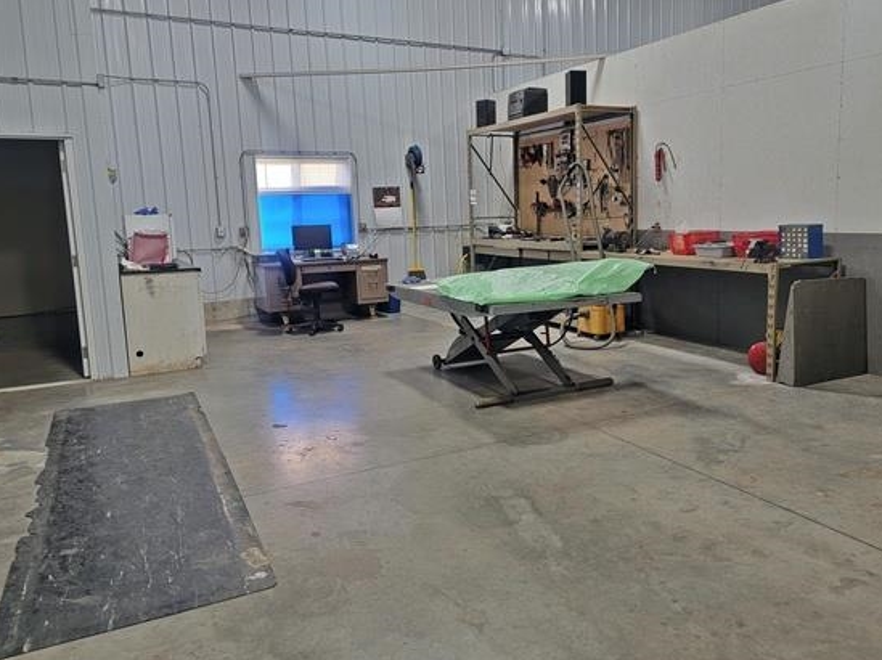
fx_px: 713
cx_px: 480
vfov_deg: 49.7
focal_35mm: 28
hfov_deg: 63.4
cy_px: 305
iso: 160
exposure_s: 1/60
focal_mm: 6.7
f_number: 1.8
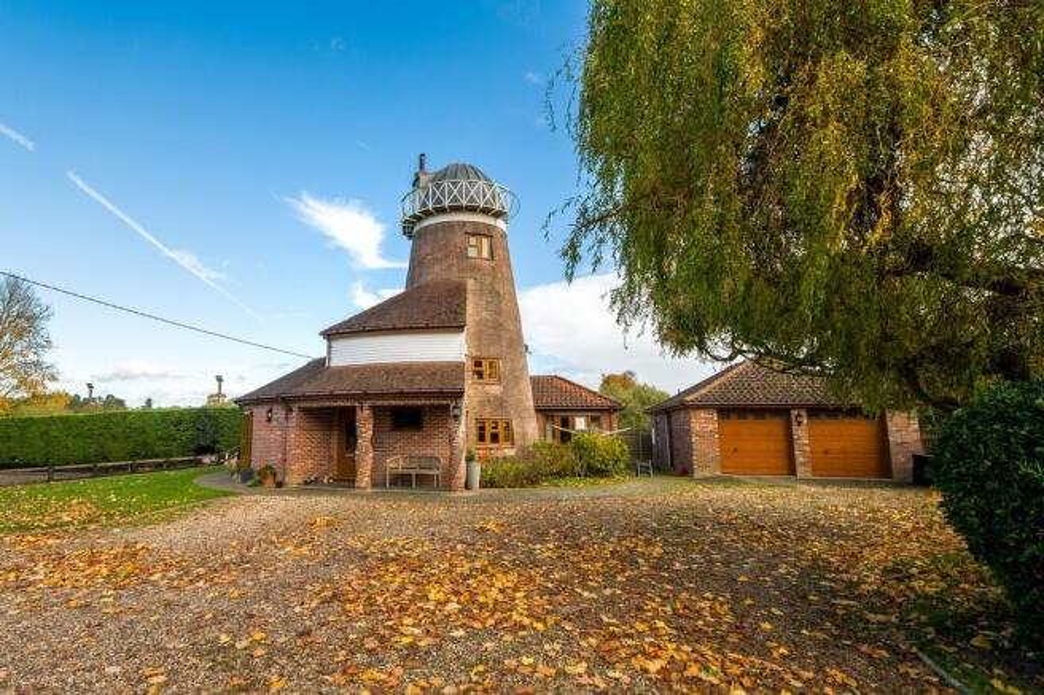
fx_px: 435
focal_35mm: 15
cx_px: 522
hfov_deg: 100.4
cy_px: 348
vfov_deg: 77.3
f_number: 7.1
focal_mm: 10.3
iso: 160
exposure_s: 1/100
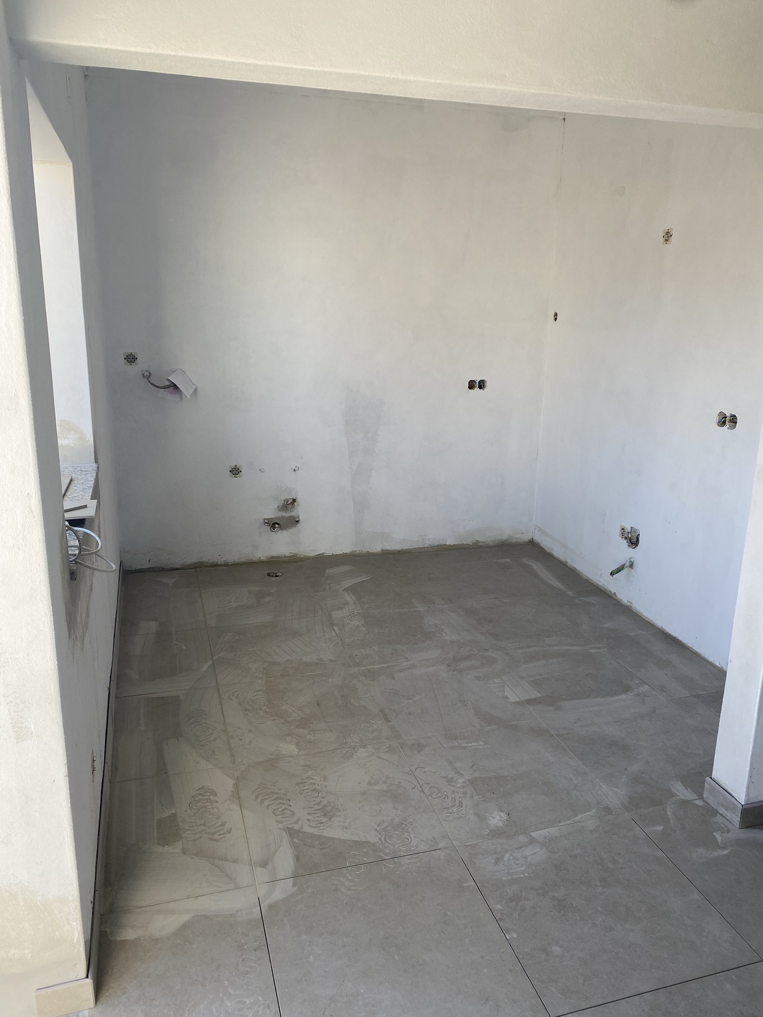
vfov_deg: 67.3
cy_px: 508
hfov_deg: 53.1
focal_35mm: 26
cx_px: 382
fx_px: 764
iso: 32
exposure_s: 1/333
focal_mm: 4.25
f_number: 1.8
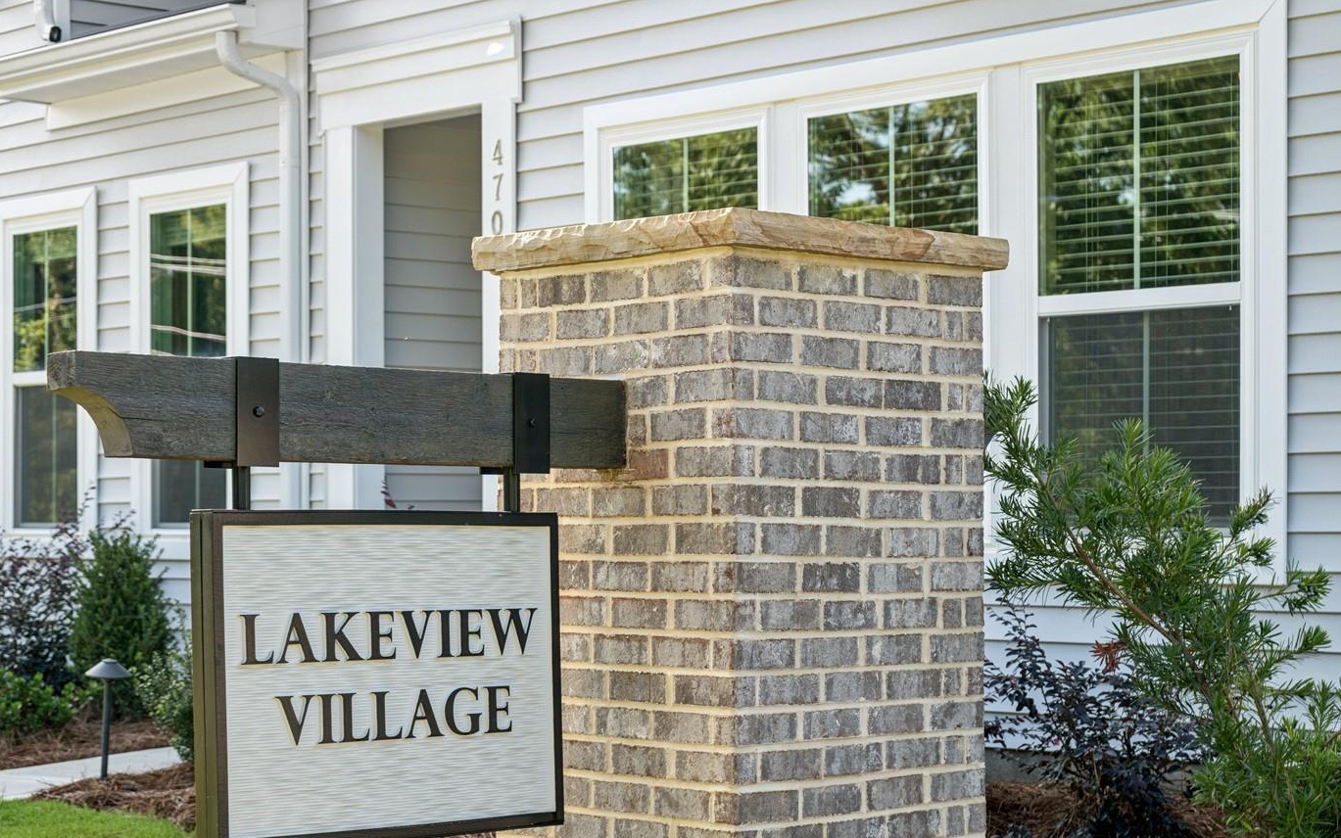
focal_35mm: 75
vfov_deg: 17.4
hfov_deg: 27.5
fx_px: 2741
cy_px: 505
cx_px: 710
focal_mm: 63
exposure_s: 1/125
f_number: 5.6
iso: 100
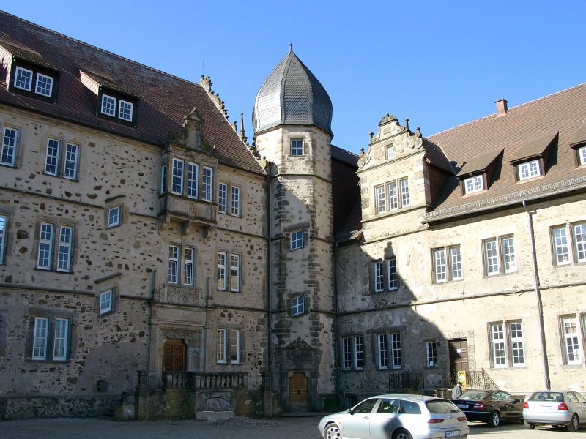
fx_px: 576
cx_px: 293
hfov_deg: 54.0
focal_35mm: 34
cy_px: 220
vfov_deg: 41.8
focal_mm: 7.13
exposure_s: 1/400
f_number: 4
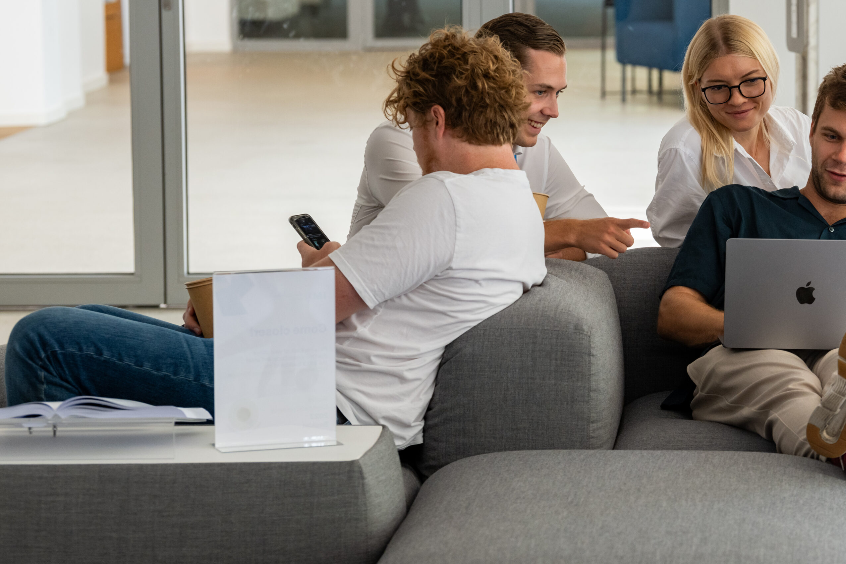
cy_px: 161
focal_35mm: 188
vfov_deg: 7.3
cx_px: 612
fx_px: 4418
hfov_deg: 10.9
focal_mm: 125
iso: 640
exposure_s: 1/125
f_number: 5.6
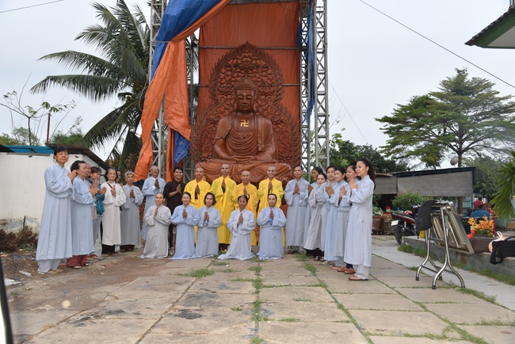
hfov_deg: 61.9
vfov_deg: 43.6
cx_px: 258
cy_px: 172
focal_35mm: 30
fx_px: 429
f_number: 5.6
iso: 560
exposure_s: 1/125
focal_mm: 30
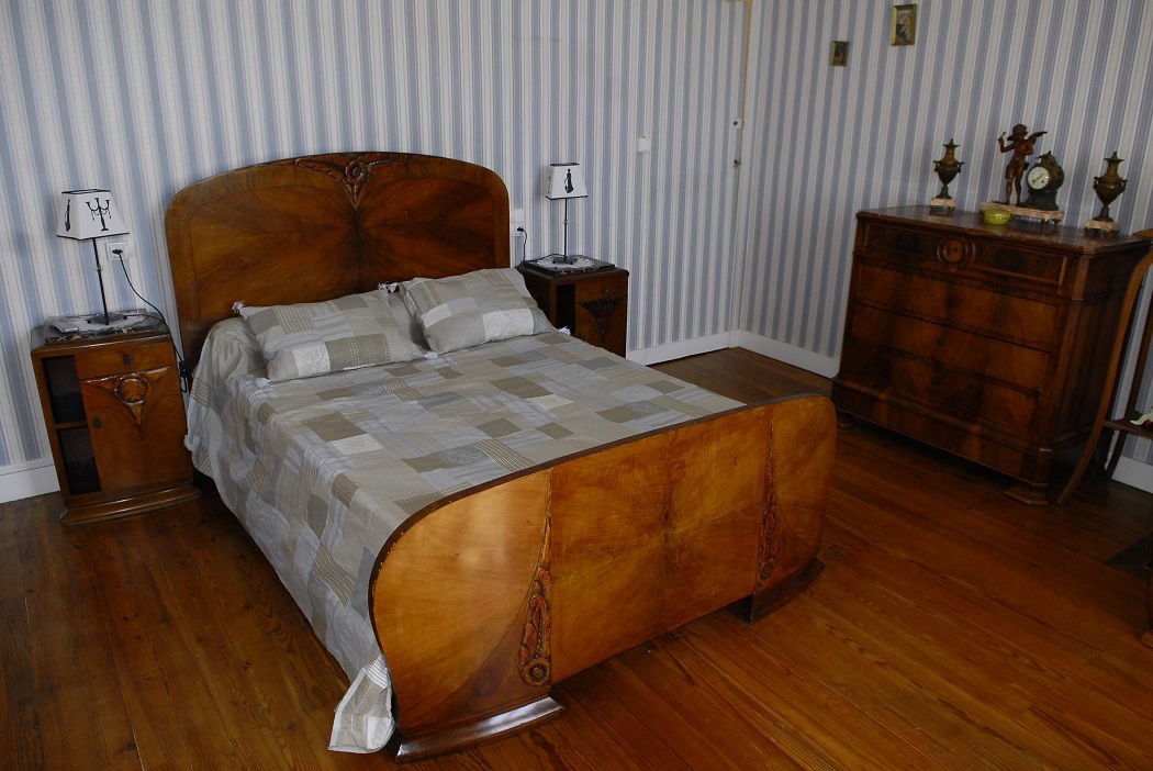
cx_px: 576
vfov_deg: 50.5
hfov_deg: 70.4
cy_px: 386
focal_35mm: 26
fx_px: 817
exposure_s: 1/60
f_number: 4.5
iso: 400
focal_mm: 17
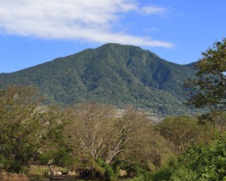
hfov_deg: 20.8
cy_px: 105
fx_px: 615
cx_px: 113
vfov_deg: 16.7
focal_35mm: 92
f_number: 14
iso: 400
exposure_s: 1/400
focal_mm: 70
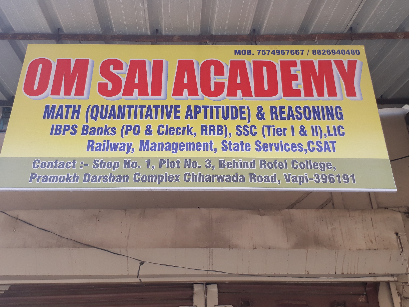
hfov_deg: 65.3
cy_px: 154
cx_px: 204
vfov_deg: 51.4
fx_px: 319
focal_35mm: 27
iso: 40
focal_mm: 3.6
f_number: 1.9
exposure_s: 1/285
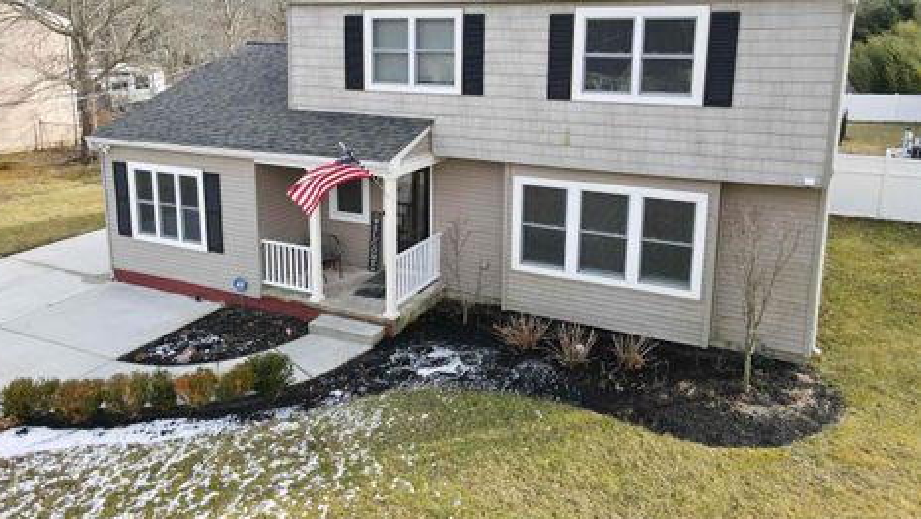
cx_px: 432
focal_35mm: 28
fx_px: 684
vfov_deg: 41.1
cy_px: 181
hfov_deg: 67.8
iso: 110
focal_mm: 4.5
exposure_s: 1/160
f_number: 2.8
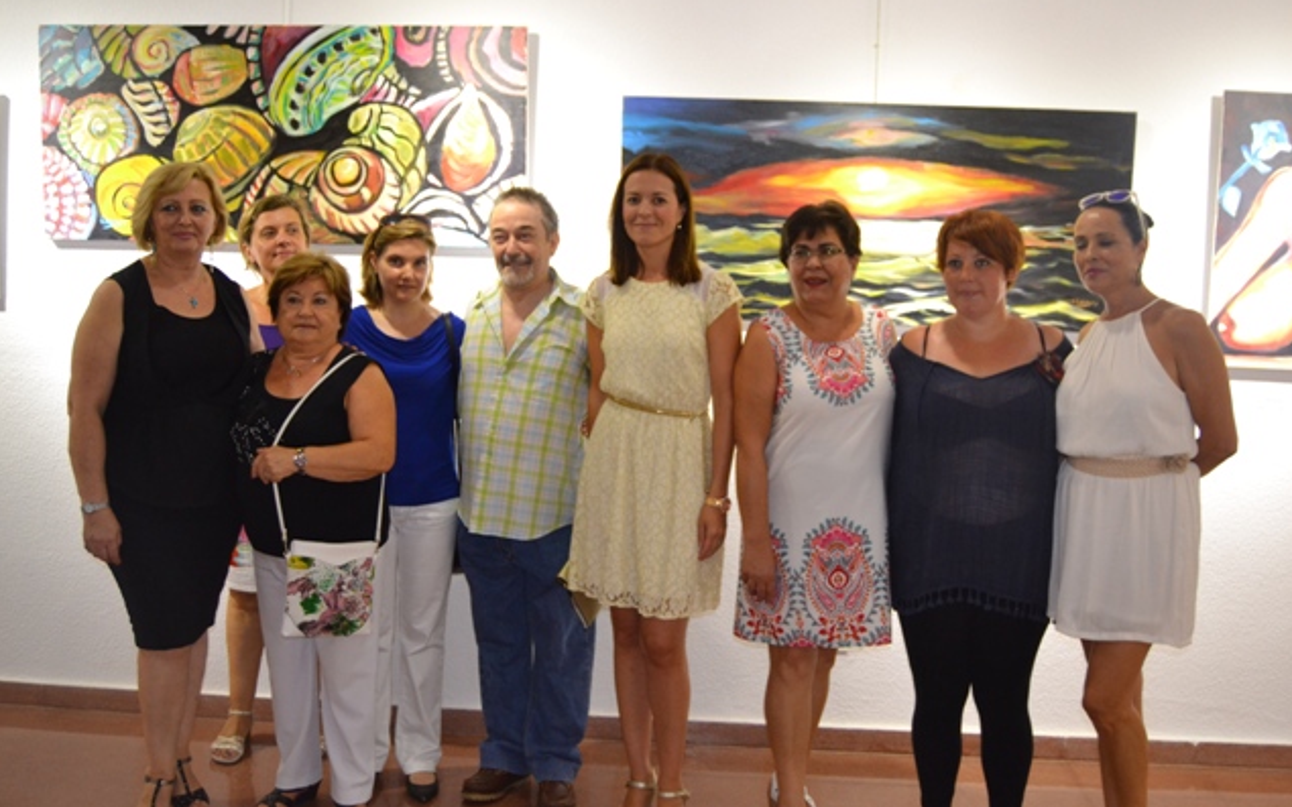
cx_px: 649
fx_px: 1303
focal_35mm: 37
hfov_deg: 52.7
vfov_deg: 34.4
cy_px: 377
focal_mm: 24
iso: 1600
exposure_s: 1/60
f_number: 3.8
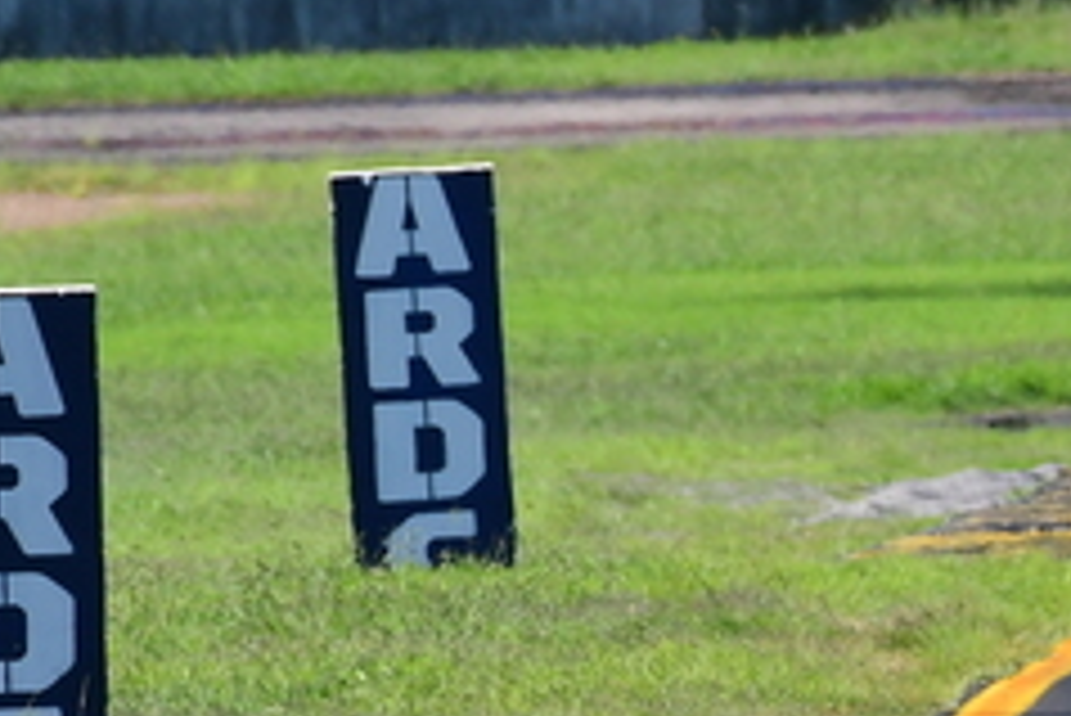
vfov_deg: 0.5
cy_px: 444
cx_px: 1278
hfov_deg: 0.8
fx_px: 75072
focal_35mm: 2522
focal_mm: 500
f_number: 10
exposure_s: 1/640
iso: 500
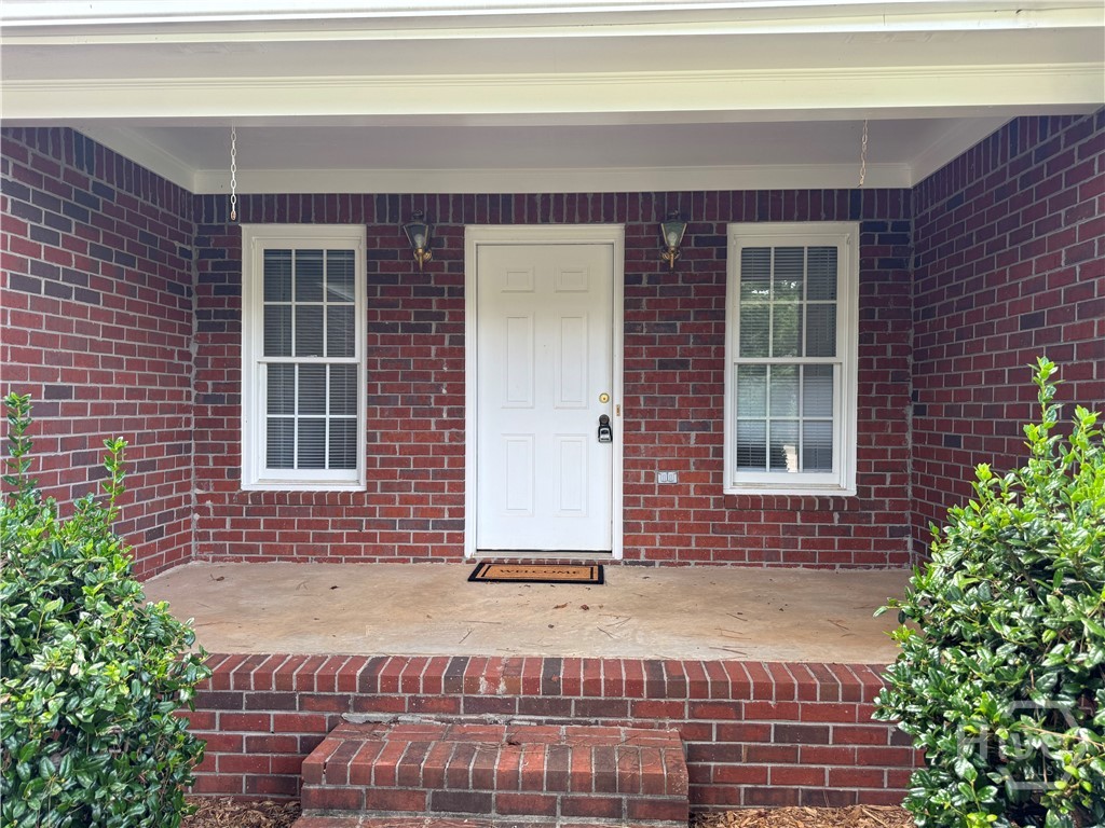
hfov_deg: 71.6
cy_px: 414
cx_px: 552
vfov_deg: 56.8
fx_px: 766
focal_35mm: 24
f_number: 1.78
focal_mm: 6.76
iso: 50
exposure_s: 1/125
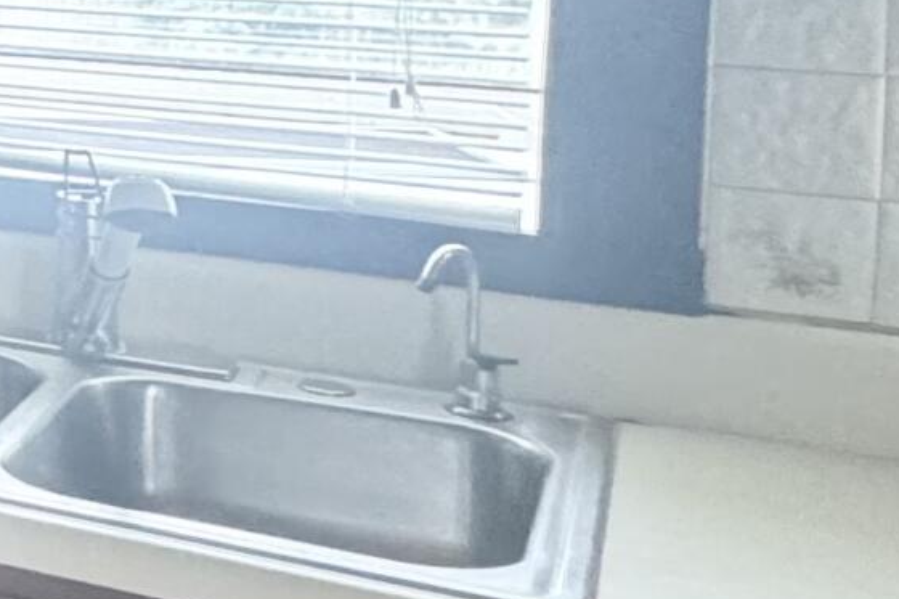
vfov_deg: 16.9
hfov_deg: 16.5
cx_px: -1076
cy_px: -64
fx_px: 1947
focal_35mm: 78
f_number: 2.2
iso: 500
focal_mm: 2.22
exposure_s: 1/60
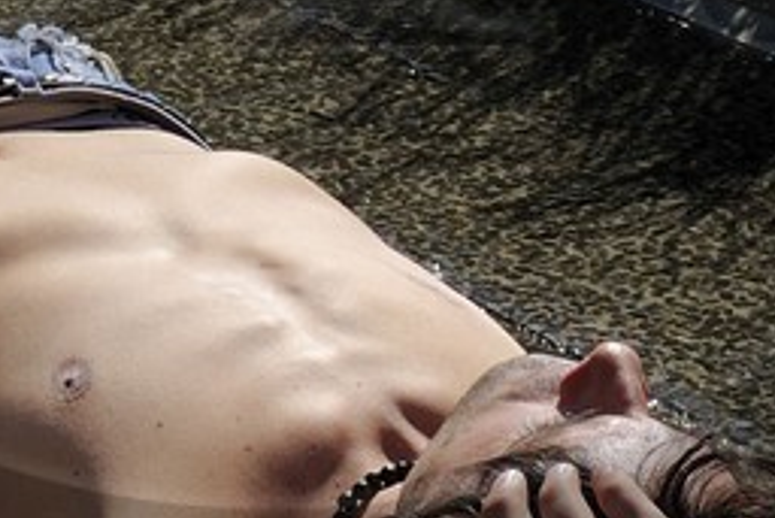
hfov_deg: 7.5
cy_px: -324
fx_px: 5923
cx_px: 272
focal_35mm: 275
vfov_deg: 5.0
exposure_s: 1/200
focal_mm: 44
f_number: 13
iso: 200
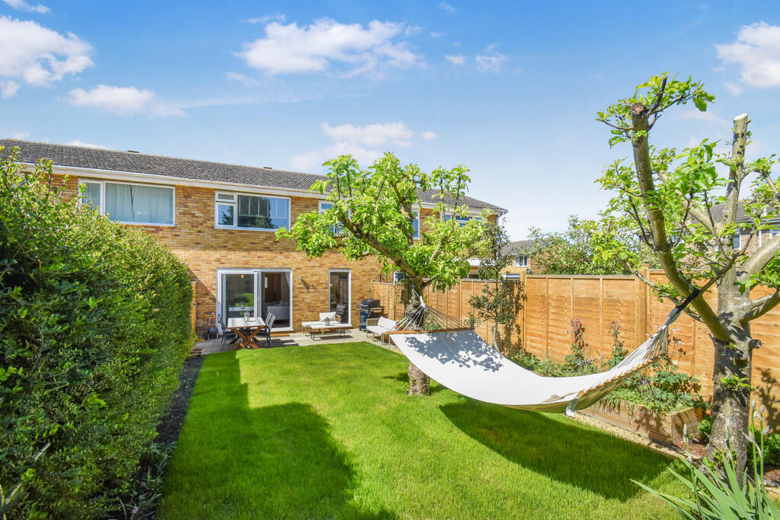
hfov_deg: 100.4
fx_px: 325
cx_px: 390
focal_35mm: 15
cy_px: 260
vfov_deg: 77.3
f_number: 8
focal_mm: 10
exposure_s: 1/800
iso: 400
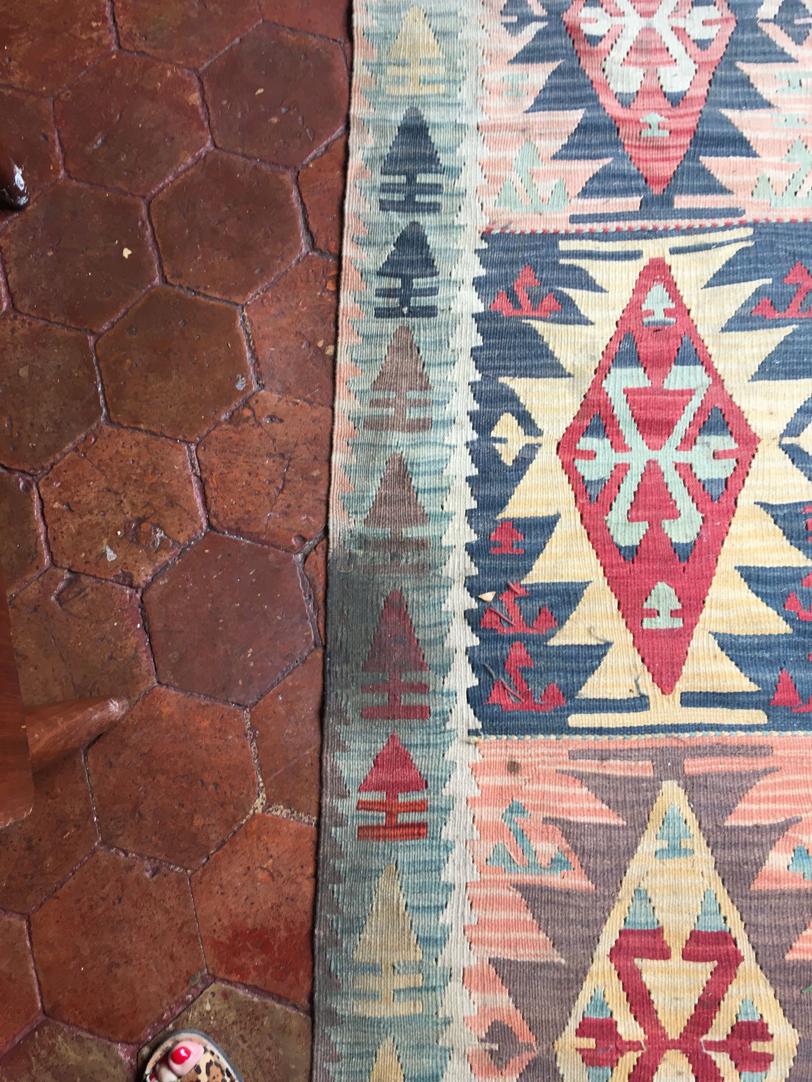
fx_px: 907
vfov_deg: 61.7
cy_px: 541
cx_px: 406
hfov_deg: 48.2
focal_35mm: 29
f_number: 2.2
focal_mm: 4.15
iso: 25
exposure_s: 1/33
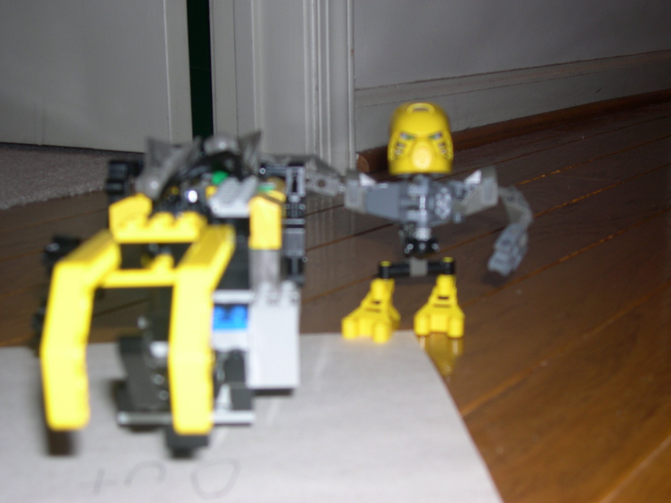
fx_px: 1008
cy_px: 252
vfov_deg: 28.0
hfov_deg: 36.8
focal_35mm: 52
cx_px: 336
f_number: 3.2
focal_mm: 11.1
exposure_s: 1/60
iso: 100
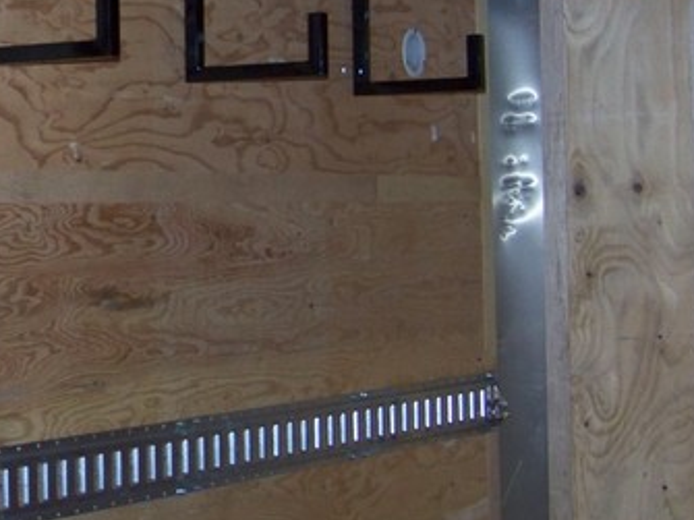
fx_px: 2305
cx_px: 39
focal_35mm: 115
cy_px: 190
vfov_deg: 12.9
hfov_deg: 16.8
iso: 200
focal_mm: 9.36
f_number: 3.2
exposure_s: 1/30
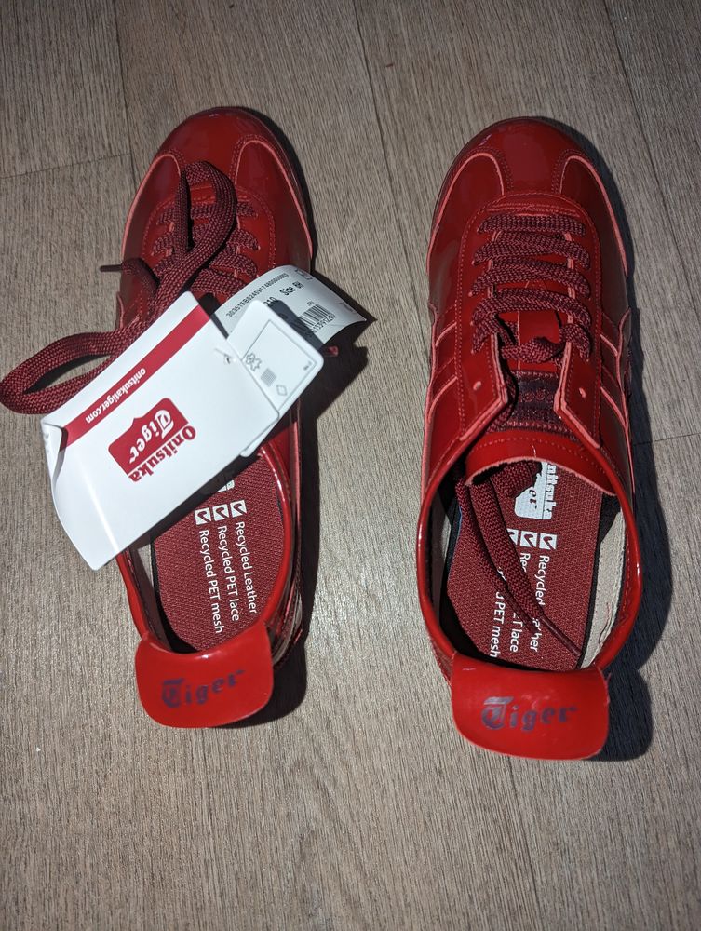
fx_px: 646
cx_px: 350
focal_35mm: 24
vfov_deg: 71.5
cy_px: 466
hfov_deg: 56.9
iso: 208
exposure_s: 1/108
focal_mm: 6.81
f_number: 1.85
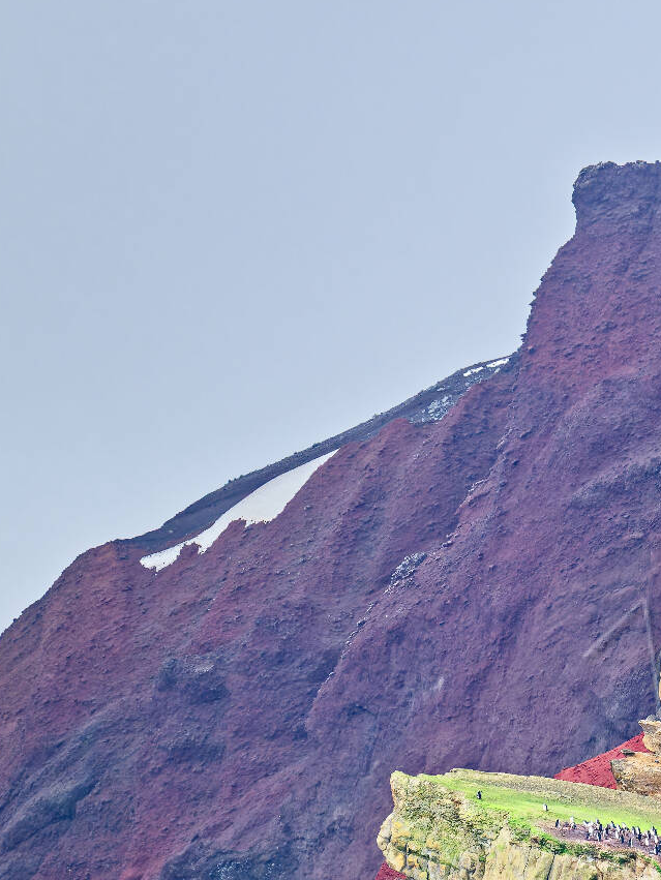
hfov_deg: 1.9
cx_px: 1168
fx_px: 19997
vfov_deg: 2.5
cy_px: 681
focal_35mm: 786
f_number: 6.3
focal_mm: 290
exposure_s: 1/320
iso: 450
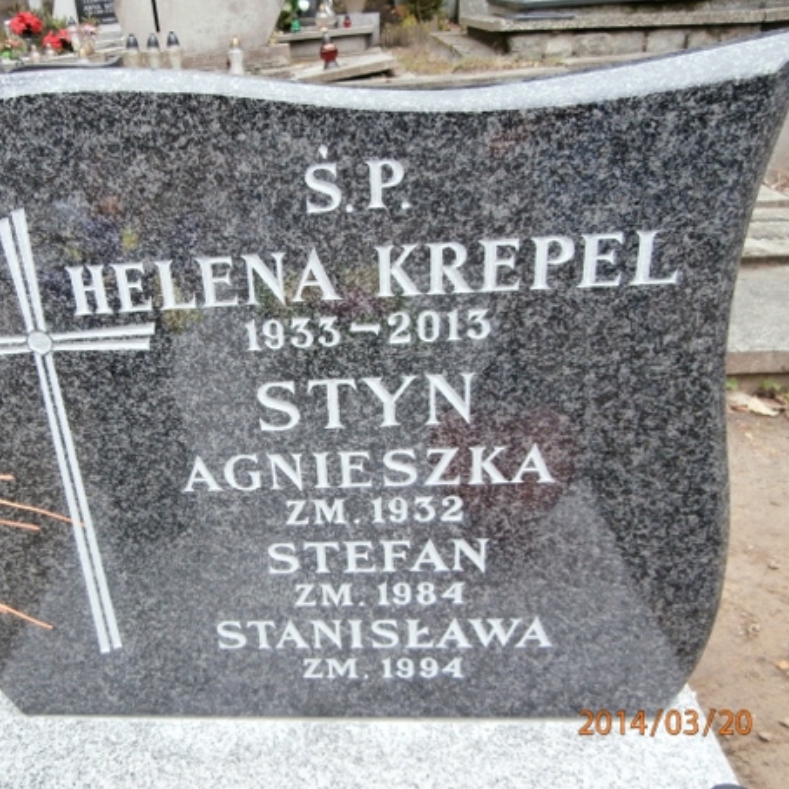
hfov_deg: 52.9
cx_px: 258
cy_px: 392
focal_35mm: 30
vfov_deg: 54.0
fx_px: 774
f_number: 3
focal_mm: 4.2
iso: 100
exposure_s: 1/125
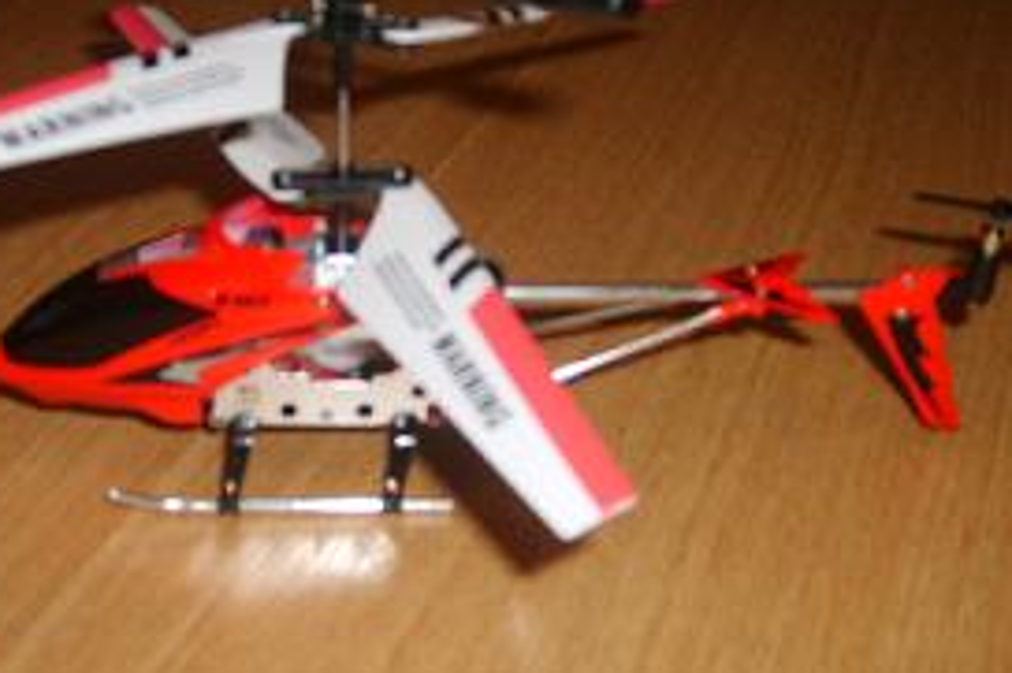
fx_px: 1601
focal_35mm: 57
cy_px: 338
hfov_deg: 34.9
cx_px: 383
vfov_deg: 23.7
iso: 100
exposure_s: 1/45
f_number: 2.8
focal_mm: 5.8
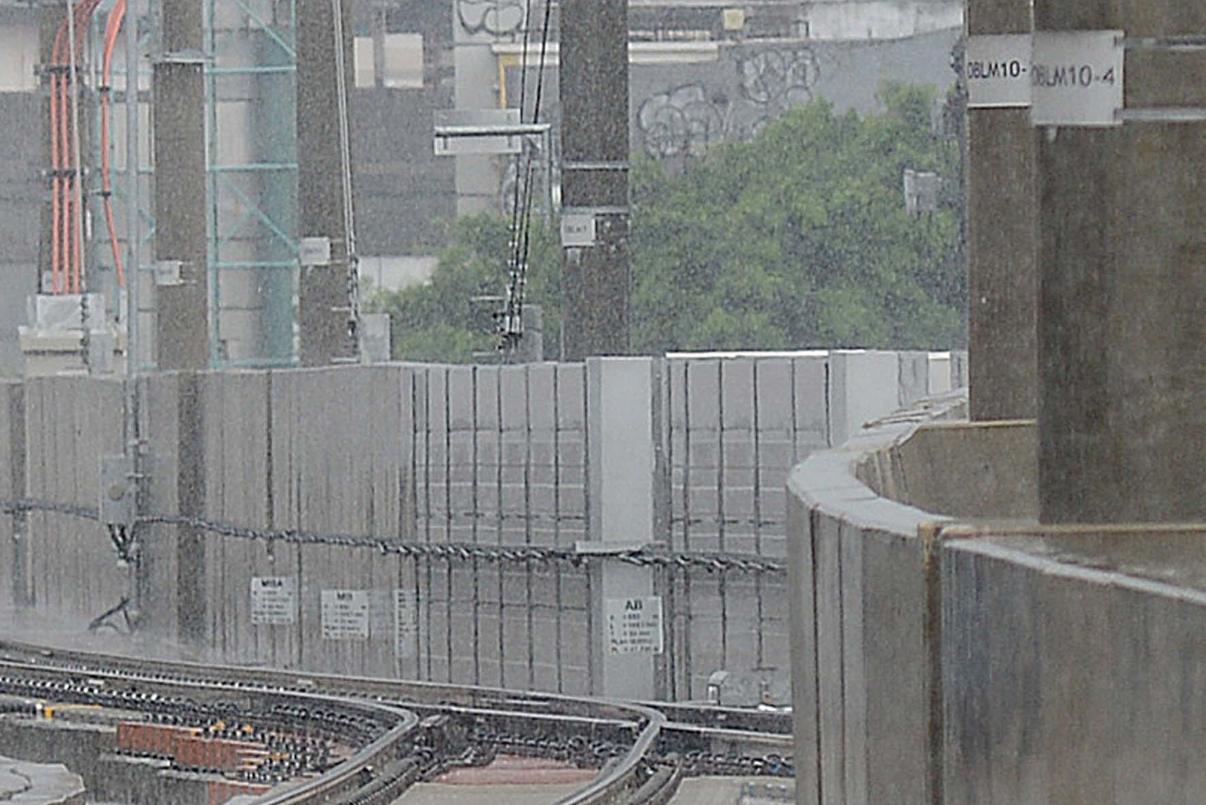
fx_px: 22686
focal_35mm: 677
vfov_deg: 2.0
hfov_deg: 3.0
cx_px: -673
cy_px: 208
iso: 200
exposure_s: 1/250
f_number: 2.8
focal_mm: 200
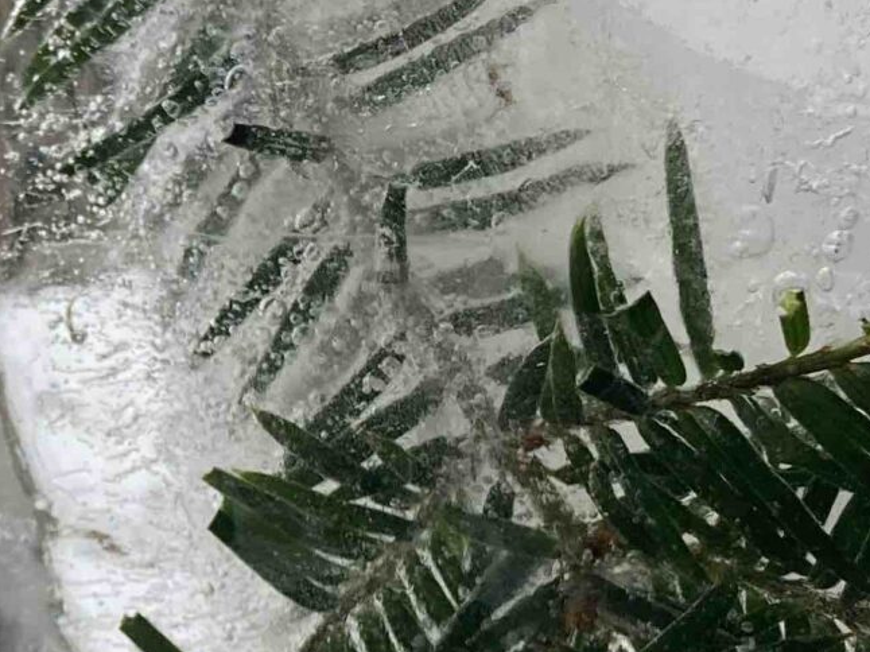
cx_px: 38
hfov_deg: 17.4
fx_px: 2789
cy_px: 441
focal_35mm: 111
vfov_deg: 13.3
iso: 64
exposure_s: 1/121
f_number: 1.8
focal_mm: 3.99
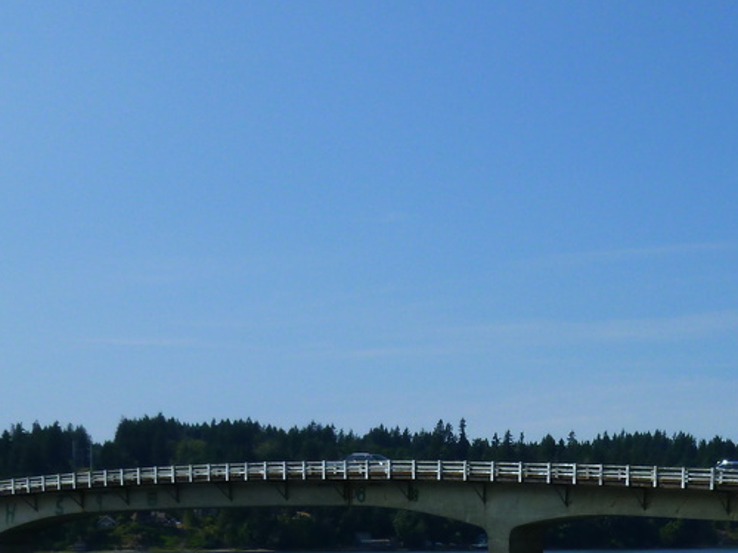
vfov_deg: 21.8
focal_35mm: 64
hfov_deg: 29.9
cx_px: 534
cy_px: 593
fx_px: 1364
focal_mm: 4.5
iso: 80
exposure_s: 1/1300
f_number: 3.3
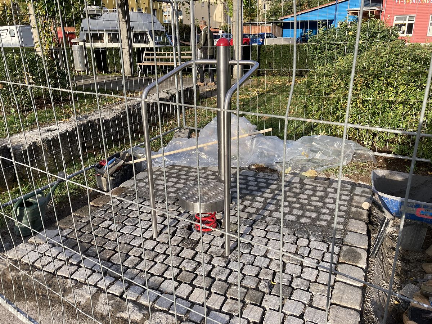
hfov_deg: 63.4
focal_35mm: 28
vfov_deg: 49.7
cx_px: 216
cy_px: 162
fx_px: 349
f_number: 1.8
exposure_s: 1/704
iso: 20
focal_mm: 3.99
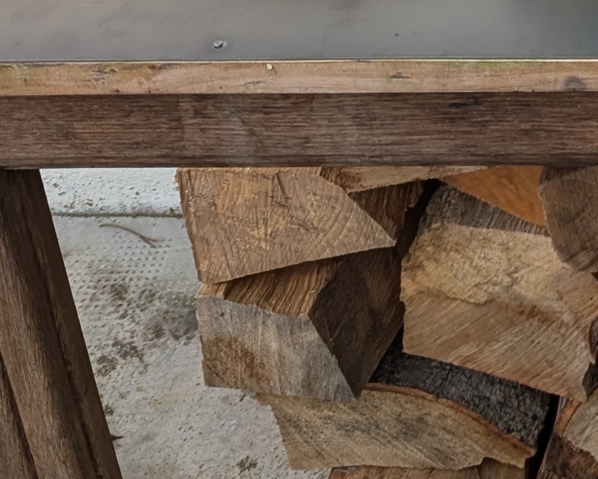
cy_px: -480
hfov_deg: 16.0
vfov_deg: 12.4
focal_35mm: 109
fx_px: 1929
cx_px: 933
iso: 55
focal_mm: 6.81
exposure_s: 1/366
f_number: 1.85
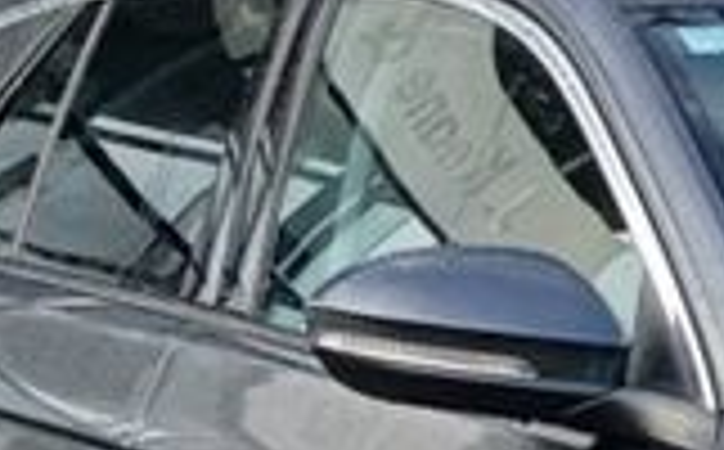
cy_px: 824
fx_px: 2029
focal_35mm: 103
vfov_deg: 11.7
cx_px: 1241
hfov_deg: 17.2
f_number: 1.8
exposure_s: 1/100
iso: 25
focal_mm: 3.98
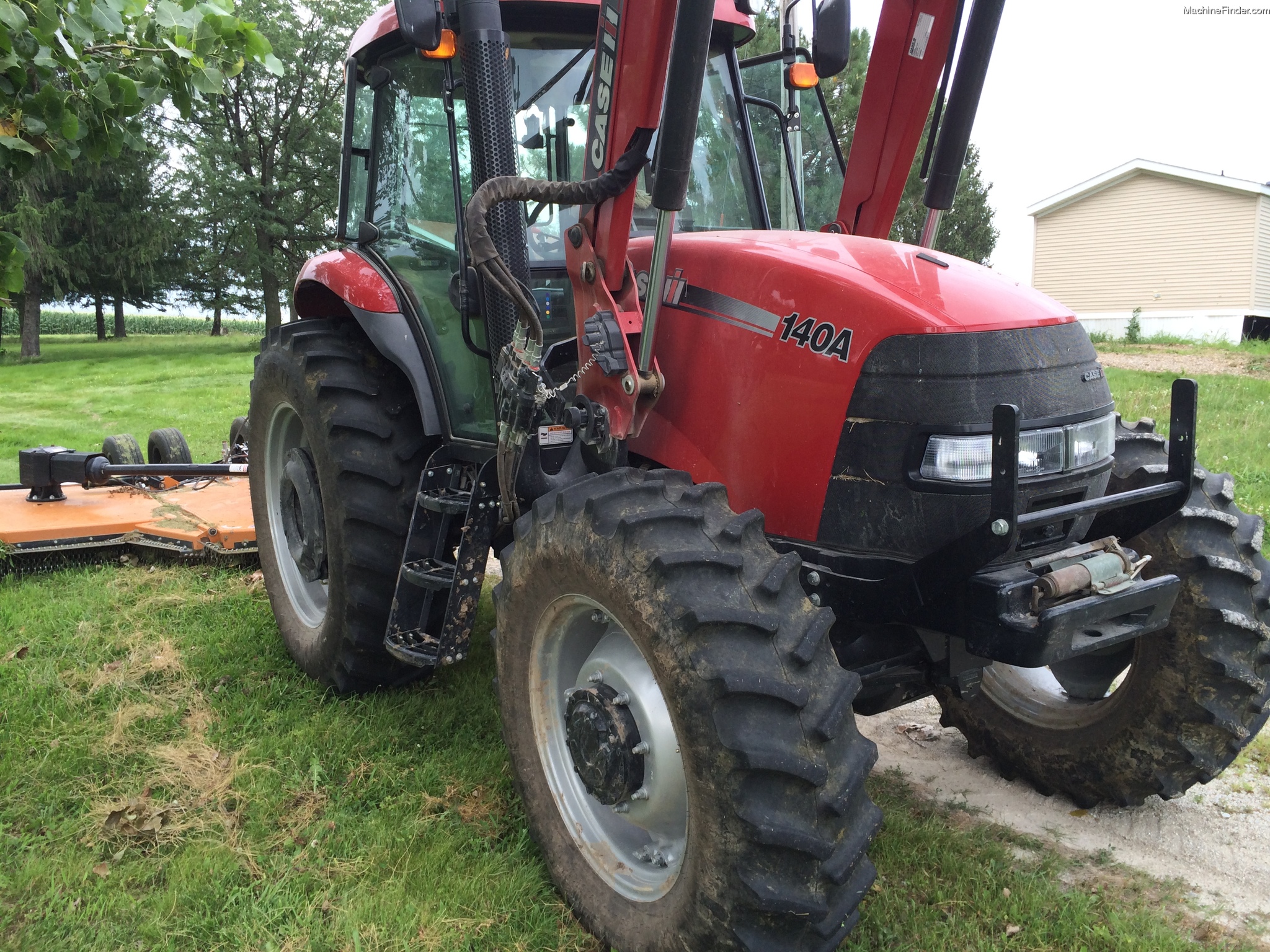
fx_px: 1101
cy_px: 476
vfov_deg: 46.8
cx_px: 635
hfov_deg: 60.0
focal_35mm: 30
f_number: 2.2
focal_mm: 4.12
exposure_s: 1/427
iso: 32
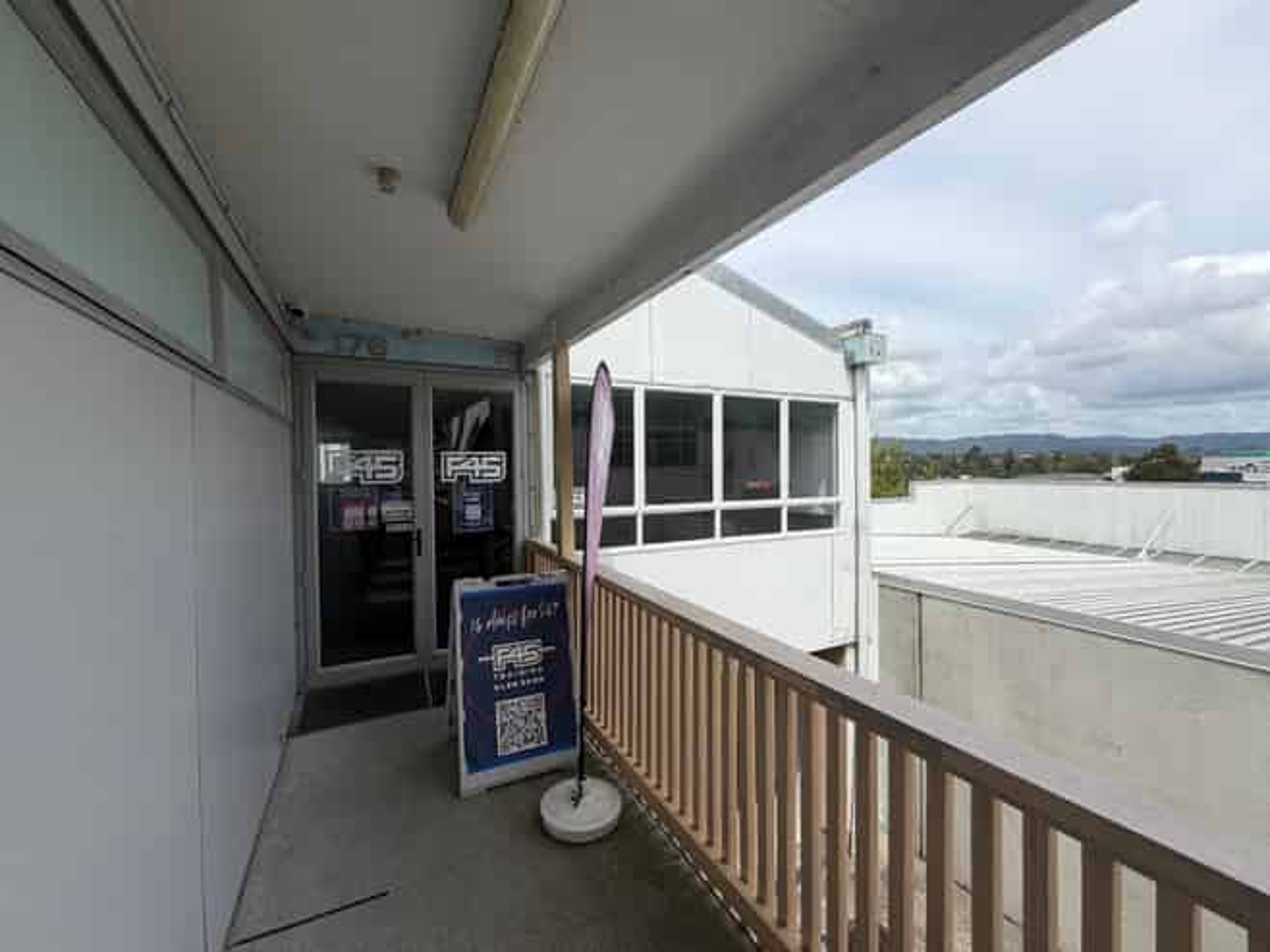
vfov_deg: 85.6
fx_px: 513
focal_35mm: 14
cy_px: 476
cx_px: 635
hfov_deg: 102.1
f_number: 2.2
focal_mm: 2.22
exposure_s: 1/985
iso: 20
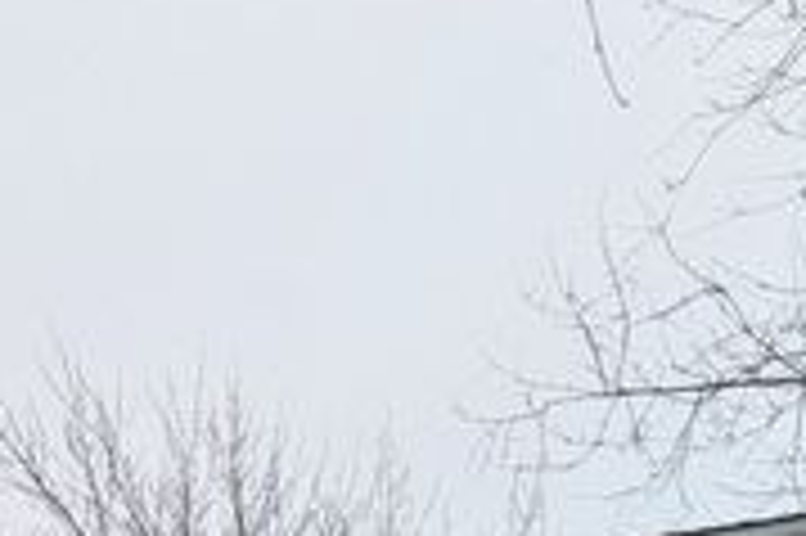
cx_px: 198
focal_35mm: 98
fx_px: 2192
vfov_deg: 12.8
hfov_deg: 20.7
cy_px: 939
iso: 65
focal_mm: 6.81
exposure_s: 1/170
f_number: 1.85
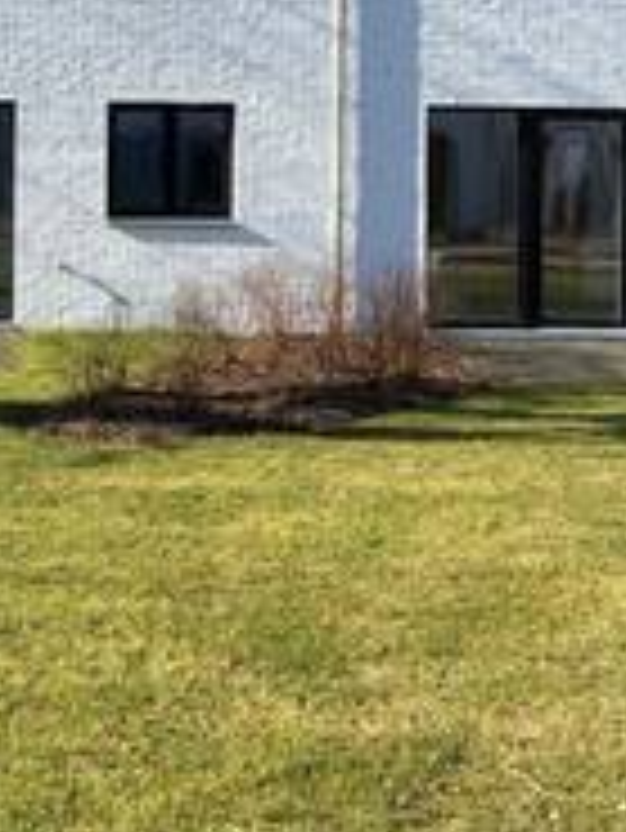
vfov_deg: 31.2
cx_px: 27
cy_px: 151
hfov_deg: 23.6
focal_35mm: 60
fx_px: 1445
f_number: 1.8
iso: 32
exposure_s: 1/1377
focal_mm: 4.25
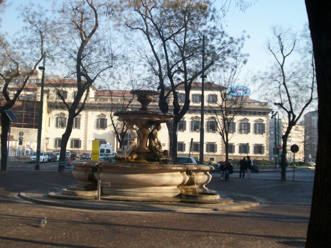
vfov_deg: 34.3
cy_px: 125
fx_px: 401
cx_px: 154
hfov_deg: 44.8
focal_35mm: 42
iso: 100
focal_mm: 5.9
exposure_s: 1/246
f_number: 4.5
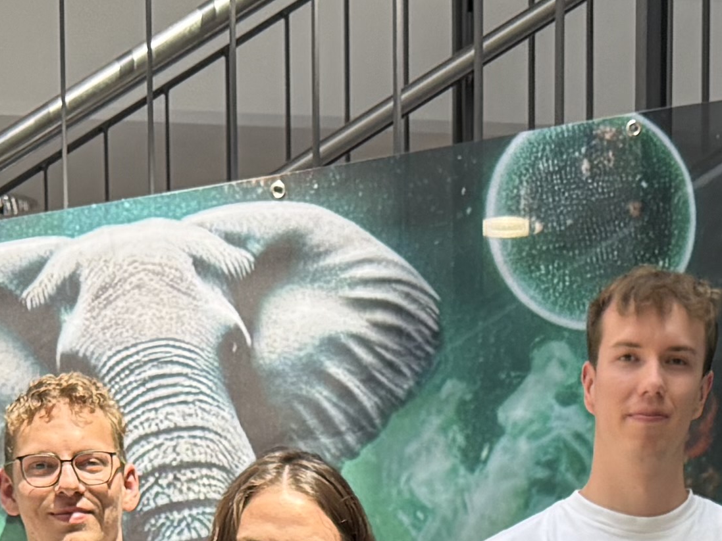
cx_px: 434
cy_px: 1292
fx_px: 2607
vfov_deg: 10.3
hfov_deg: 15.8
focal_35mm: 125
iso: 100
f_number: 1.78
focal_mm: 6.76
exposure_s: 1/367
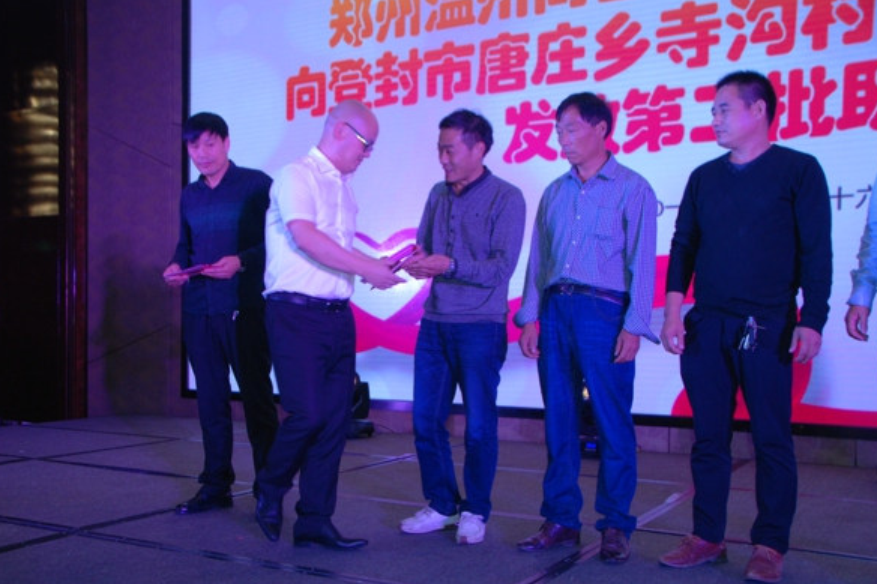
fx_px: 901
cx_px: 434
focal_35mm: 37
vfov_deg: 35.9
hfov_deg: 51.9
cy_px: 298
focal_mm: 24
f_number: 4
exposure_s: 1/60
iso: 400
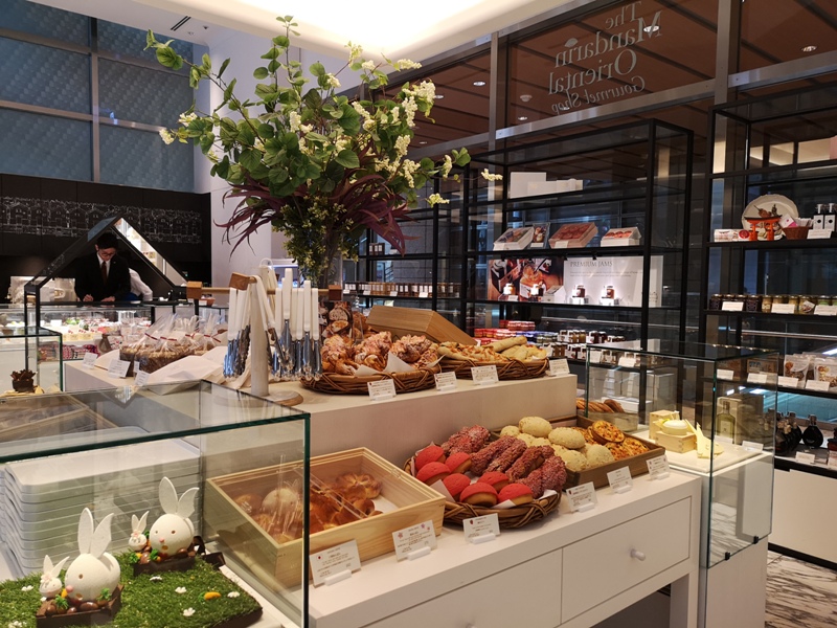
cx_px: 418
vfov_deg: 51.4
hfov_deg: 65.3
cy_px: 314
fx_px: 653
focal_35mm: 27
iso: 160
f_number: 1.8
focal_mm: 3.95
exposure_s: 1/50
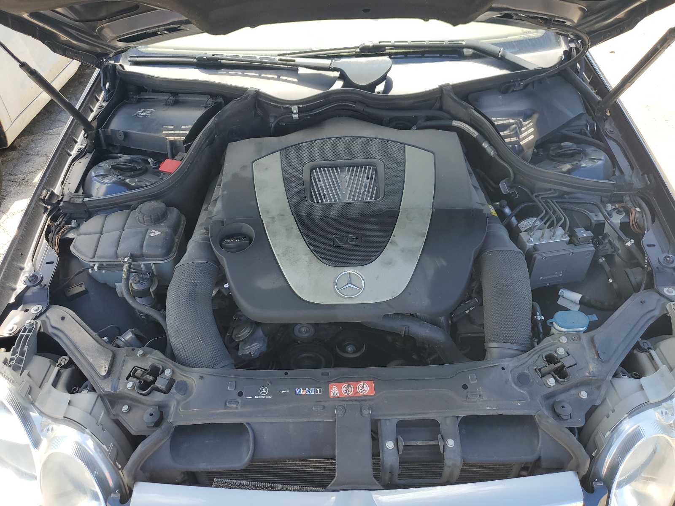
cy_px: 253
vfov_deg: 53.1
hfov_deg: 67.3
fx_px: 507
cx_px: 338
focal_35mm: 26
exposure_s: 1/526
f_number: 1.5
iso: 50
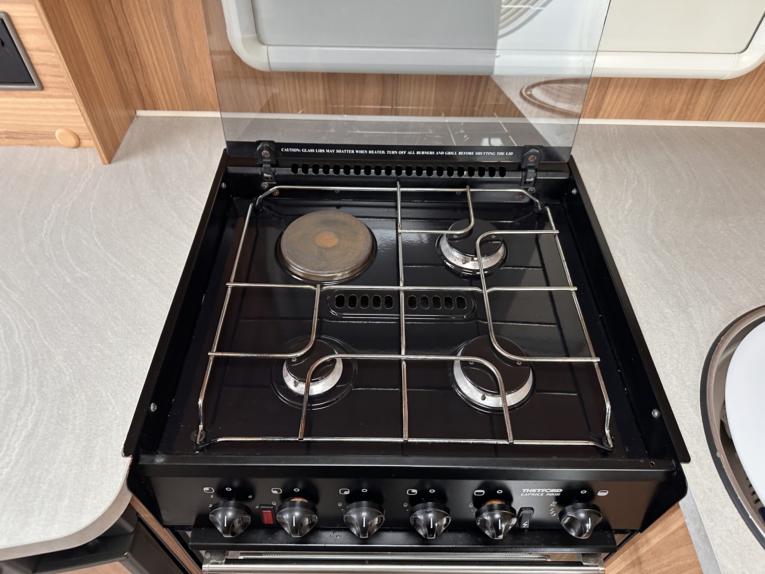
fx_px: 530
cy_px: 287
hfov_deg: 71.6
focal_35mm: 24
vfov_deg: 56.8
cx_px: 382
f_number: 1.78
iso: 320
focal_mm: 6.86
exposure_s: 1/60
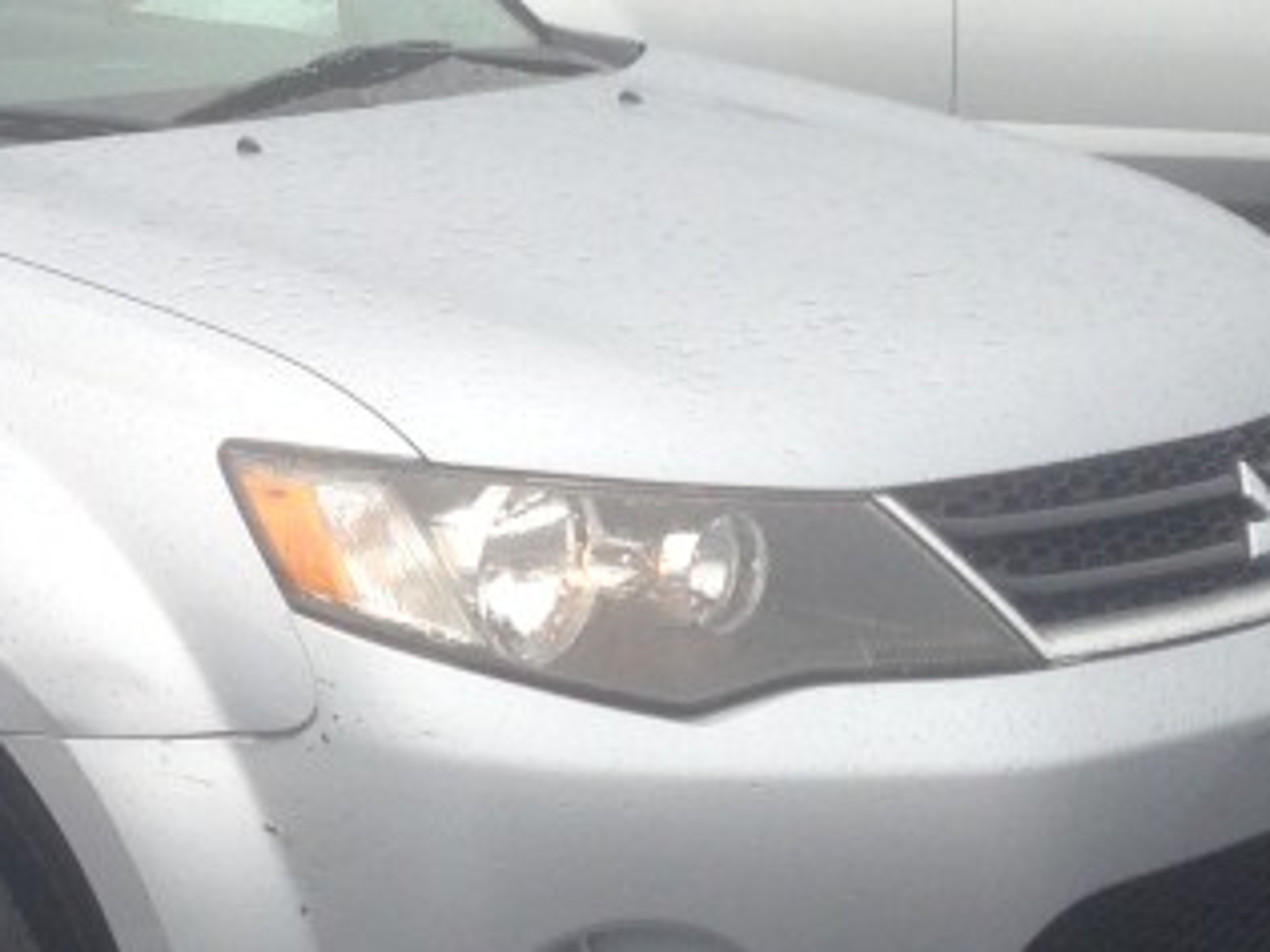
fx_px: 3926
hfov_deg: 17.6
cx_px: -181
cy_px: 514
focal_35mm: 107
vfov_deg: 13.8
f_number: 2.4
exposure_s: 1/213
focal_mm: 4.13
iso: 50
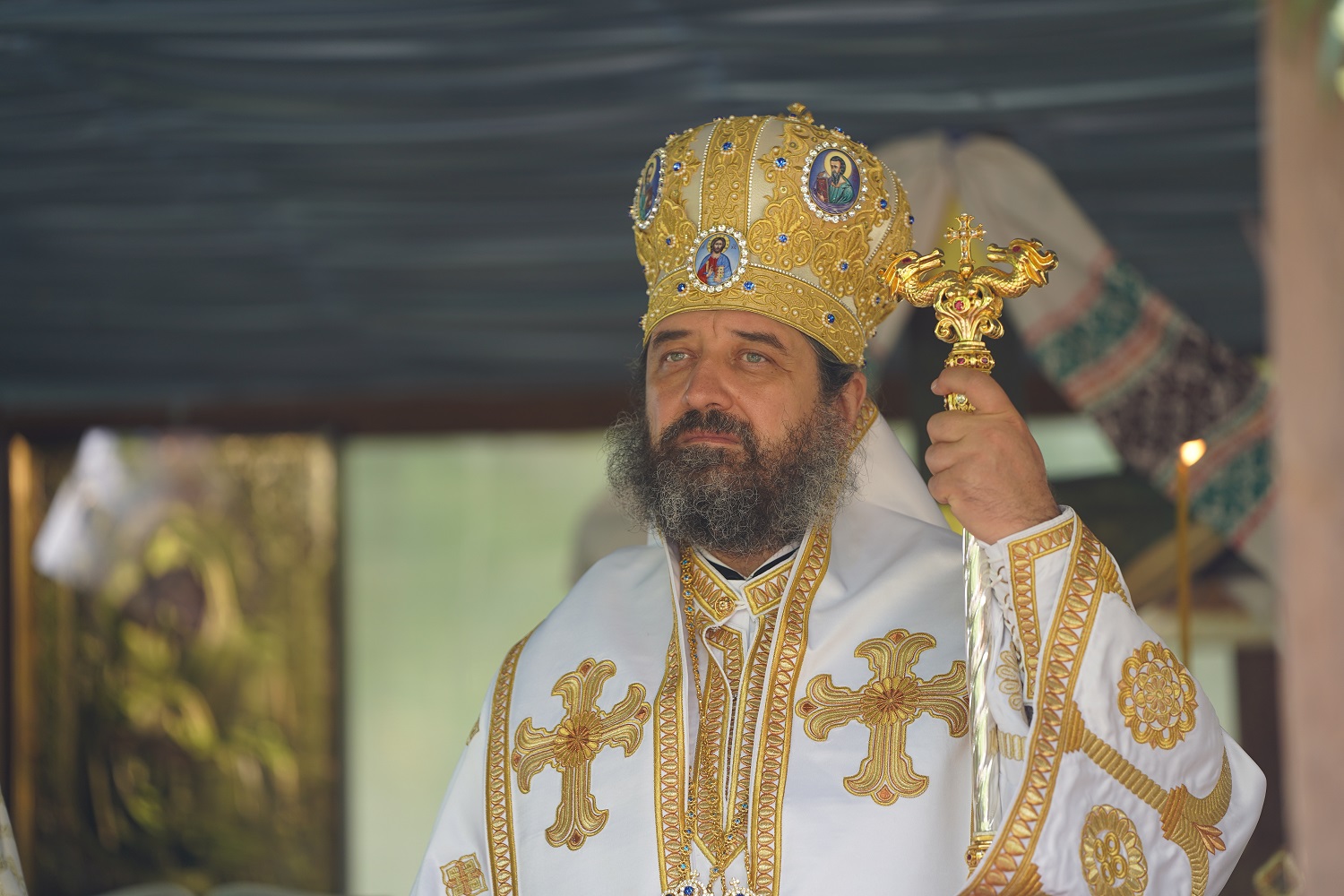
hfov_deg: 11.7
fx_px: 6570
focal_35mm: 176
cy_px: 448
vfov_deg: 7.8
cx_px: 672
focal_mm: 176
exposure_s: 1/160
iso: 200
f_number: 2.8
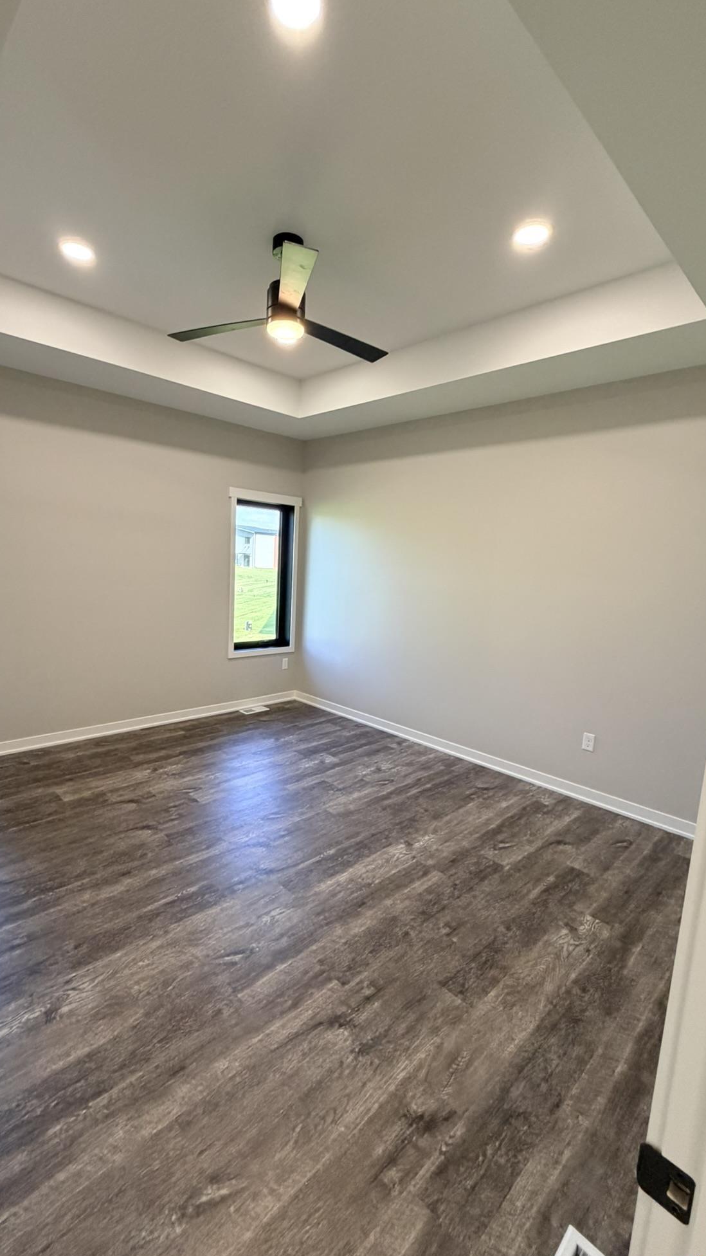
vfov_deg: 99.4
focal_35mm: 16
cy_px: 636
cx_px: 324
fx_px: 532
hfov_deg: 67.0
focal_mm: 2.22
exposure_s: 1/120
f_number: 2.2
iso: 250
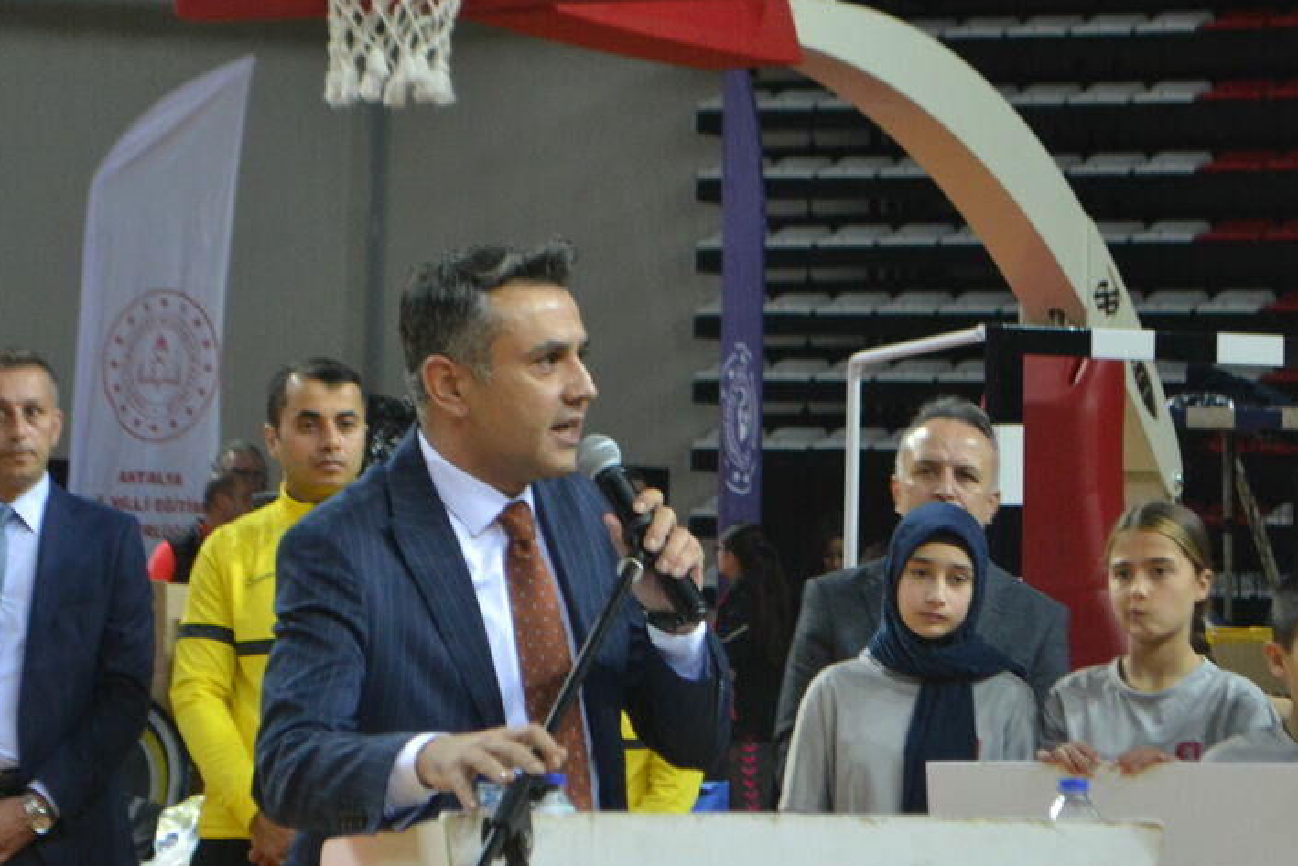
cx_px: 676
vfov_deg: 9.2
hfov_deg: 13.8
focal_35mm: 149
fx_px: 5370
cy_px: 413
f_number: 5.6
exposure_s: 1/60
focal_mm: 55
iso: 900
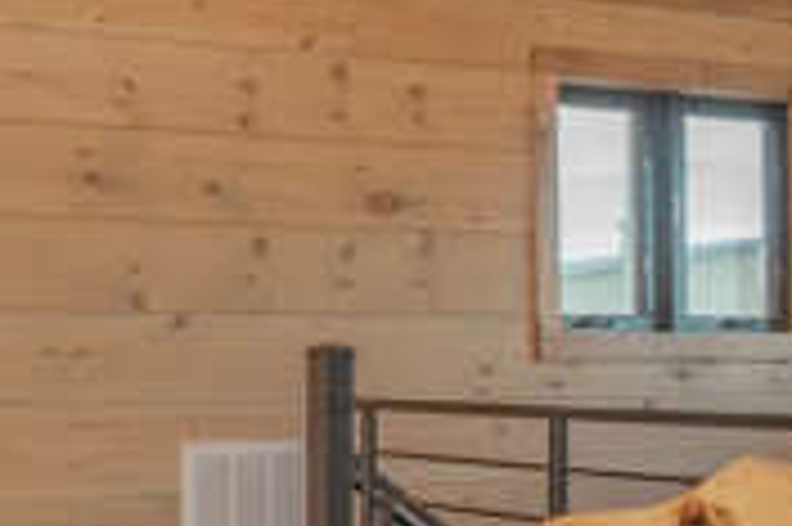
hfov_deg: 27.5
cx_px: 32
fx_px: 1539
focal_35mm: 70
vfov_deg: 19.4
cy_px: 346
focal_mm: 16
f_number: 7.1
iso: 1250
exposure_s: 1/160
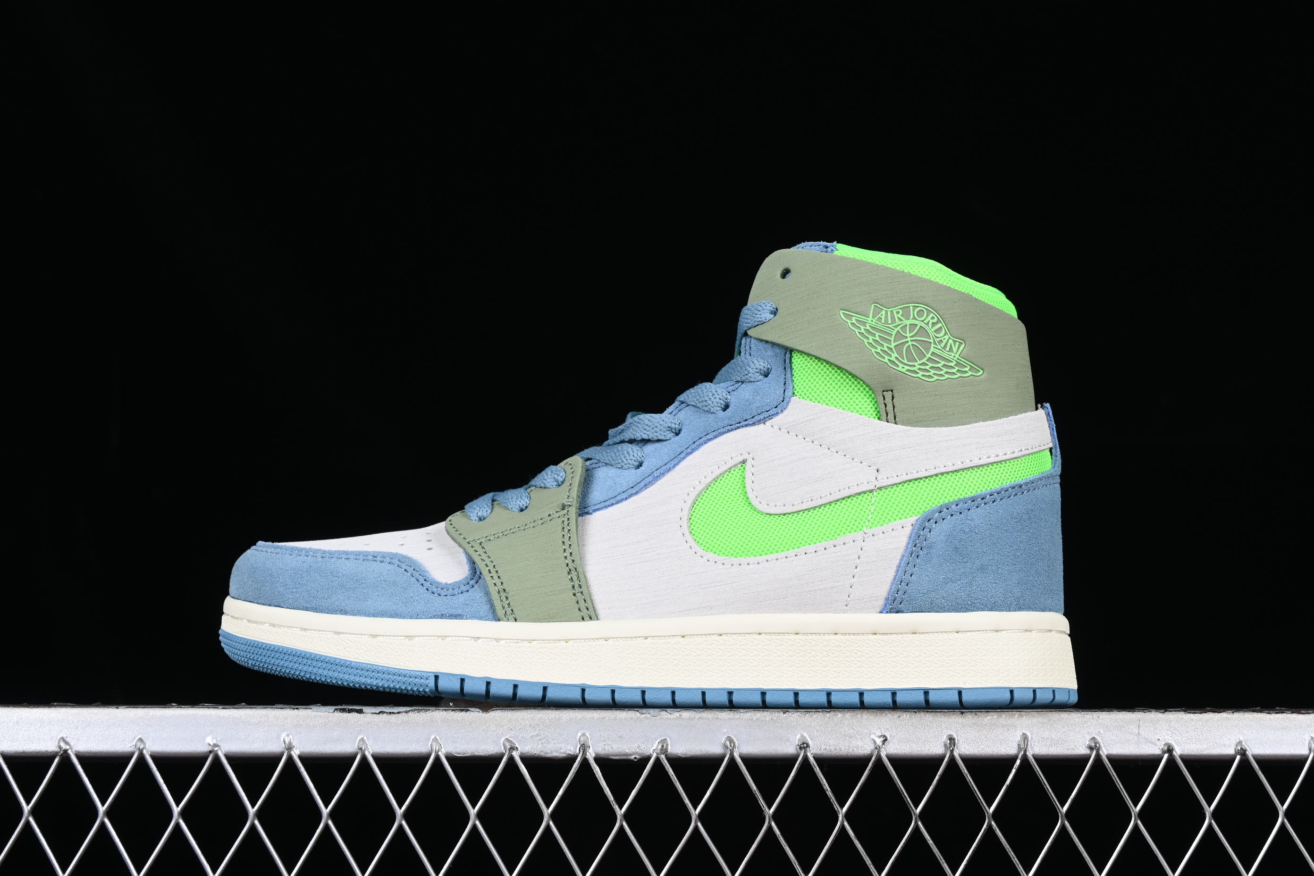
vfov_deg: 18.2
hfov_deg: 27.0
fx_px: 2737
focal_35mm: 75
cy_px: 438
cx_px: 657
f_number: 8
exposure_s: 1/80
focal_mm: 50
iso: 160
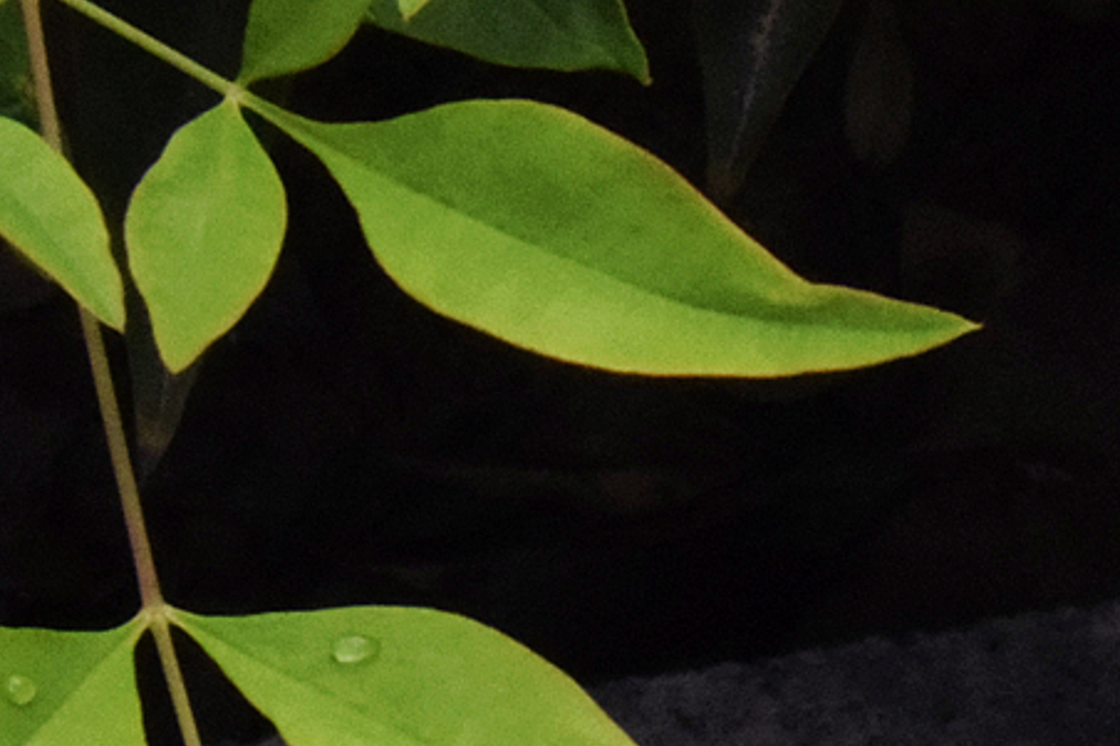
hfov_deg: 5.5
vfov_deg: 3.7
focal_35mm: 365
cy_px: 1642
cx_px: 2423
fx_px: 11357
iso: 3200
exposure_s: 1/200
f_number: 36
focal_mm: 55
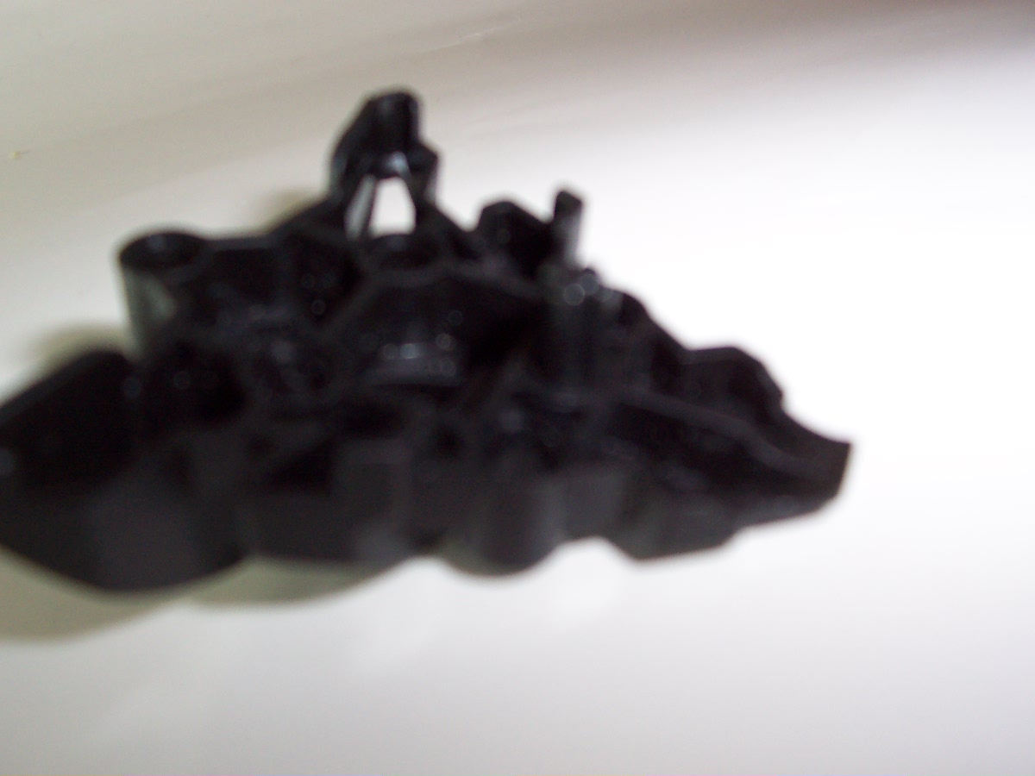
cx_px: 518
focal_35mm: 37
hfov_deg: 50.1
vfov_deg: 38.7
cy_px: 388
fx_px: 1106
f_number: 2.8
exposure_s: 1/60
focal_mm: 5.6
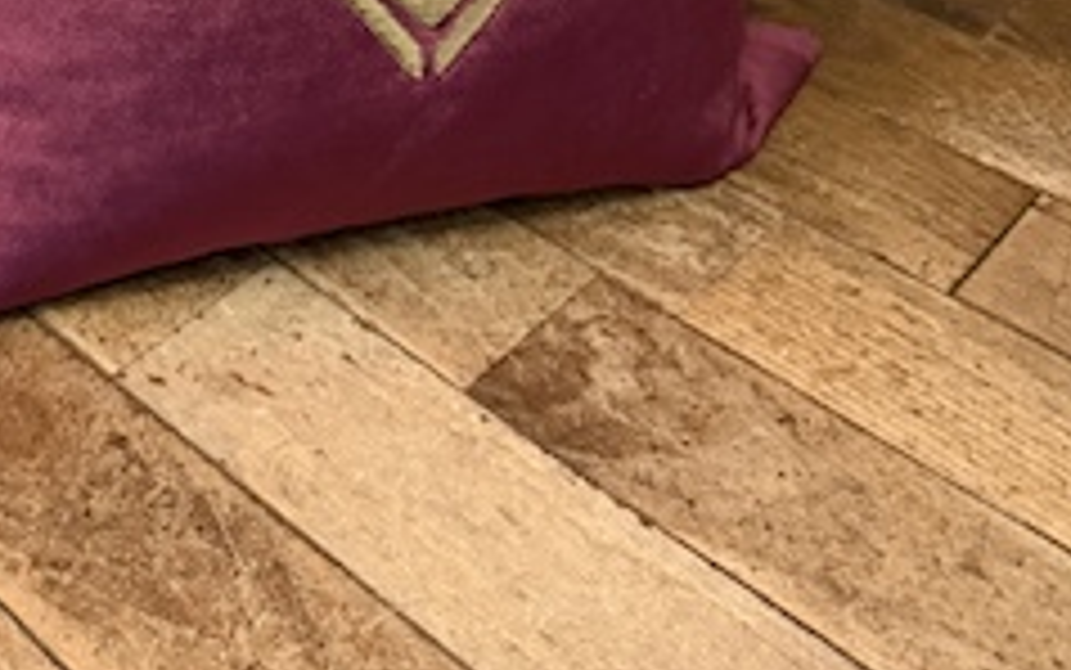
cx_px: 292
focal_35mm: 57
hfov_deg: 35.0
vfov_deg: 20.4
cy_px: -250
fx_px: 1665
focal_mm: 6.76
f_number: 1.78
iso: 800
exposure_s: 1/40
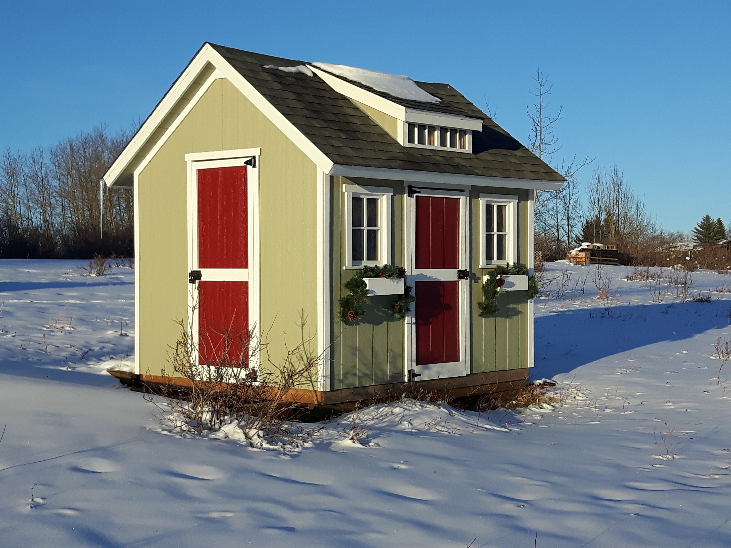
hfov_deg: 58.4
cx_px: 366
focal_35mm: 31
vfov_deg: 45.4
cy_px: 274
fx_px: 655
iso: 40
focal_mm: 3.7
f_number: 1.9
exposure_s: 1/1387
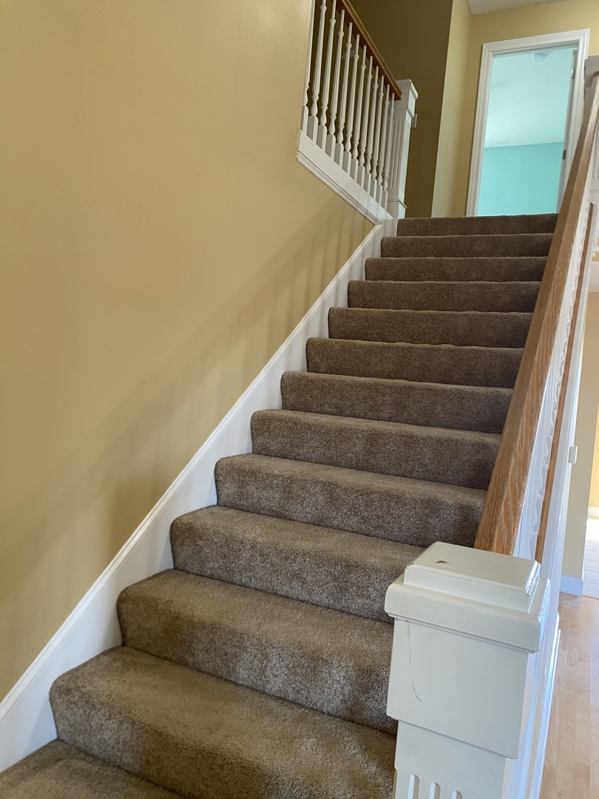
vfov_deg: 67.3
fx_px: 600
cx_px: 300
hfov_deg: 53.1
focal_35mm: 26
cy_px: 400
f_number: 1.8
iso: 200
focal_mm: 4.25
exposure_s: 1/60
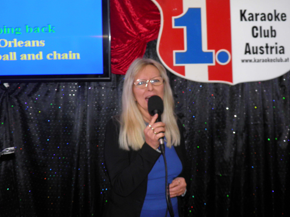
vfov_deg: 35.9
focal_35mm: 40
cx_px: 136
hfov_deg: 46.8
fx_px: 335
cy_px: 101
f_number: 2.8
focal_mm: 4.9
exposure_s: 1/30
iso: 100
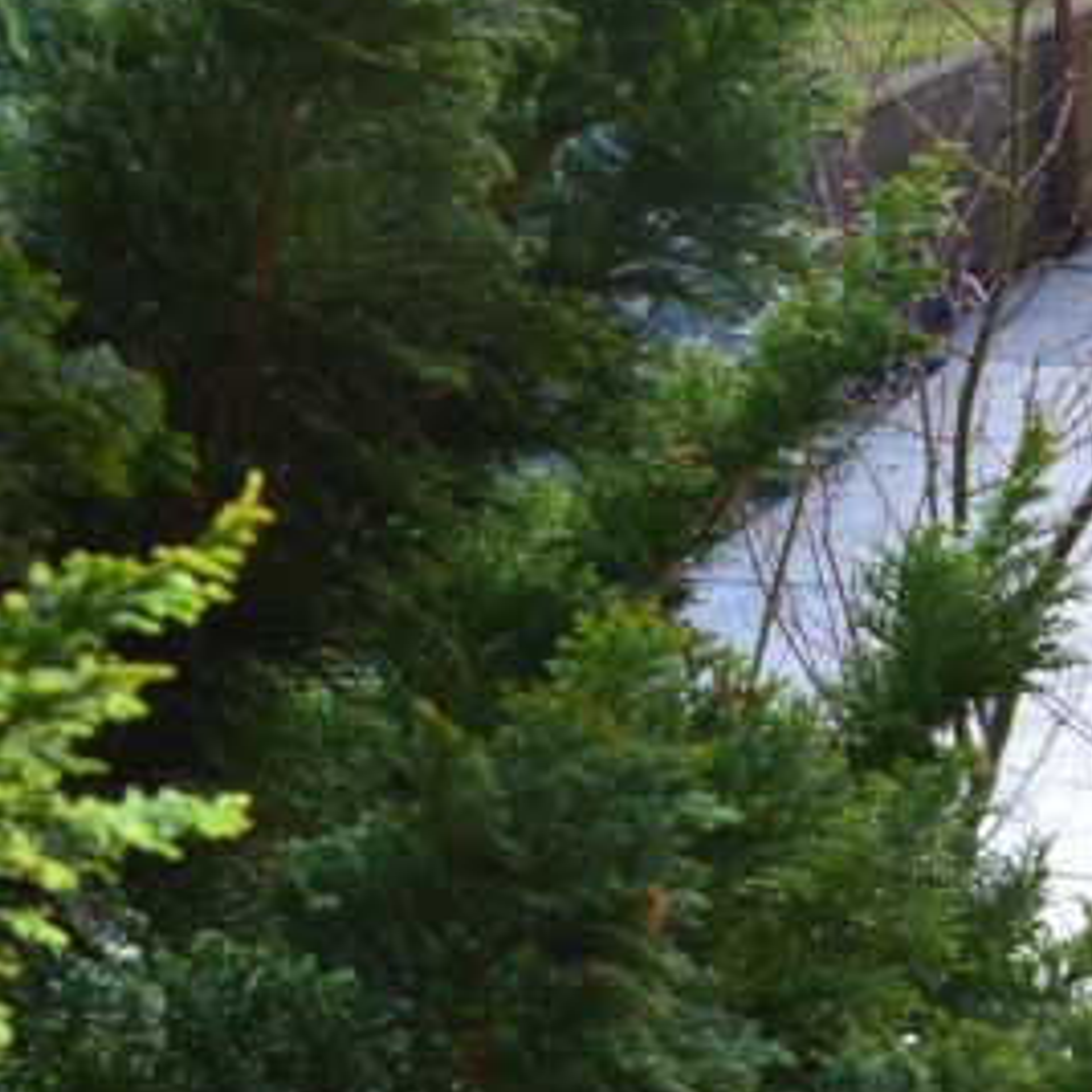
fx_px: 4069
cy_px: 167
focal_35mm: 114
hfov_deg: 13.5
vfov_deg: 15.2
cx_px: 2050
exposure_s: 1/100
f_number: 9
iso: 400
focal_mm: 20
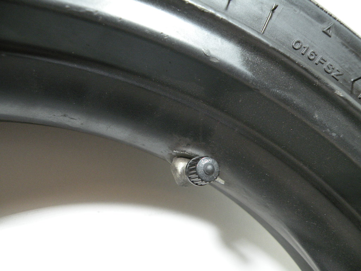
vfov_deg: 51.4
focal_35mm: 27
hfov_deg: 65.3
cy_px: 136
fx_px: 282
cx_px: 180
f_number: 2.8
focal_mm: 4.7
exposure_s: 1/63.3
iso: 250
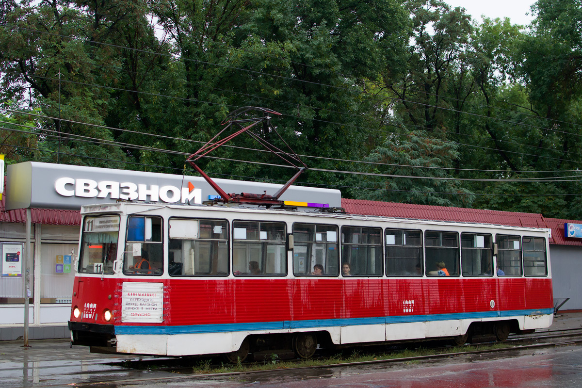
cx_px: 291
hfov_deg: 37.9
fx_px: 849
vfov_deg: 25.8
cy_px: 194
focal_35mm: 52
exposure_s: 1/250
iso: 800
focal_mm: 35
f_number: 4
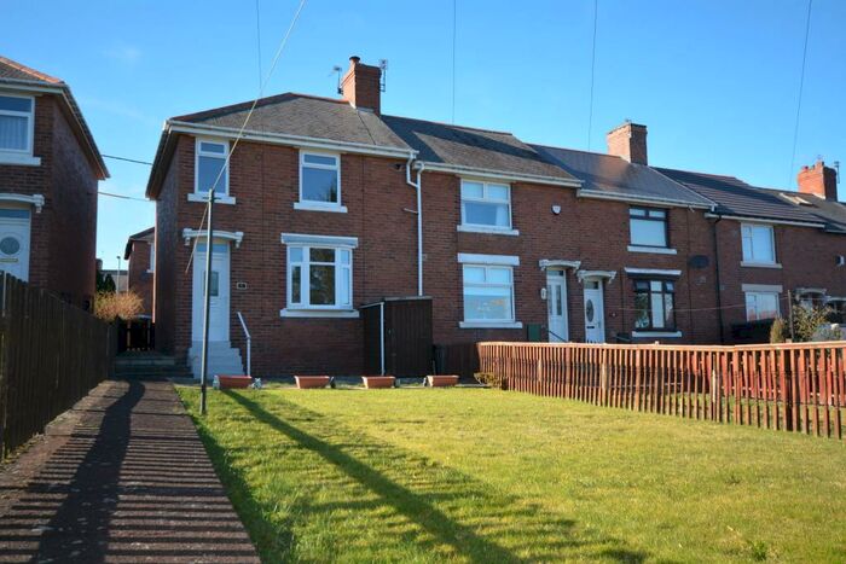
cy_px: 282
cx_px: 423
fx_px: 705
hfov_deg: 61.9
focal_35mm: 30
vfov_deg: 43.6
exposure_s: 1/200
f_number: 5.6
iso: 160
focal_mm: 20
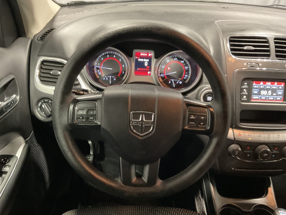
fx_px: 240
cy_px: 108
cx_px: 143
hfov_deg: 61.7
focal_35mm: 29
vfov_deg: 48.2
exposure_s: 1/30
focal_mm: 3
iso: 500
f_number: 1.8
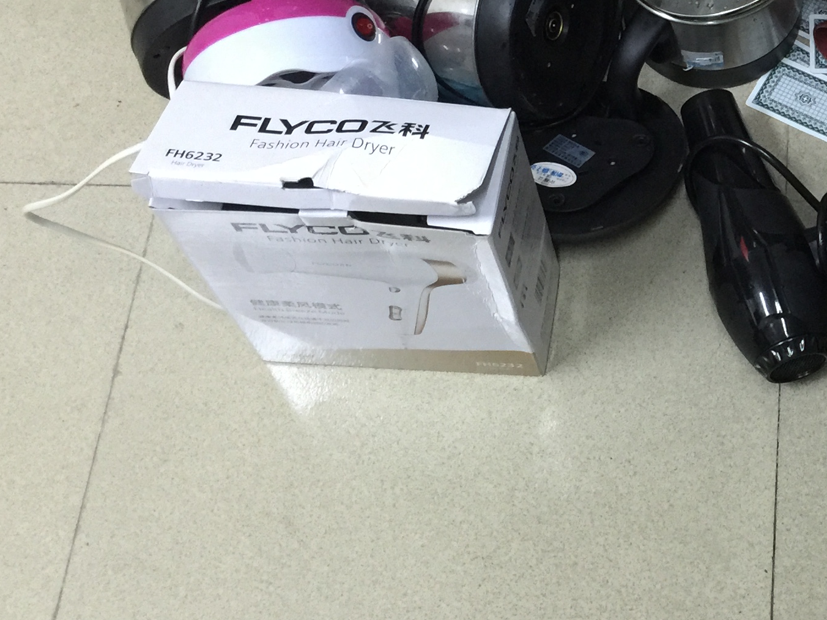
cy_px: 102
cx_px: 858
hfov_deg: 26.1
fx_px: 1672
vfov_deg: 20.7
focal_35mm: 70
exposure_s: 1/10
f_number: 2.2
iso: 100
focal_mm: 4.15
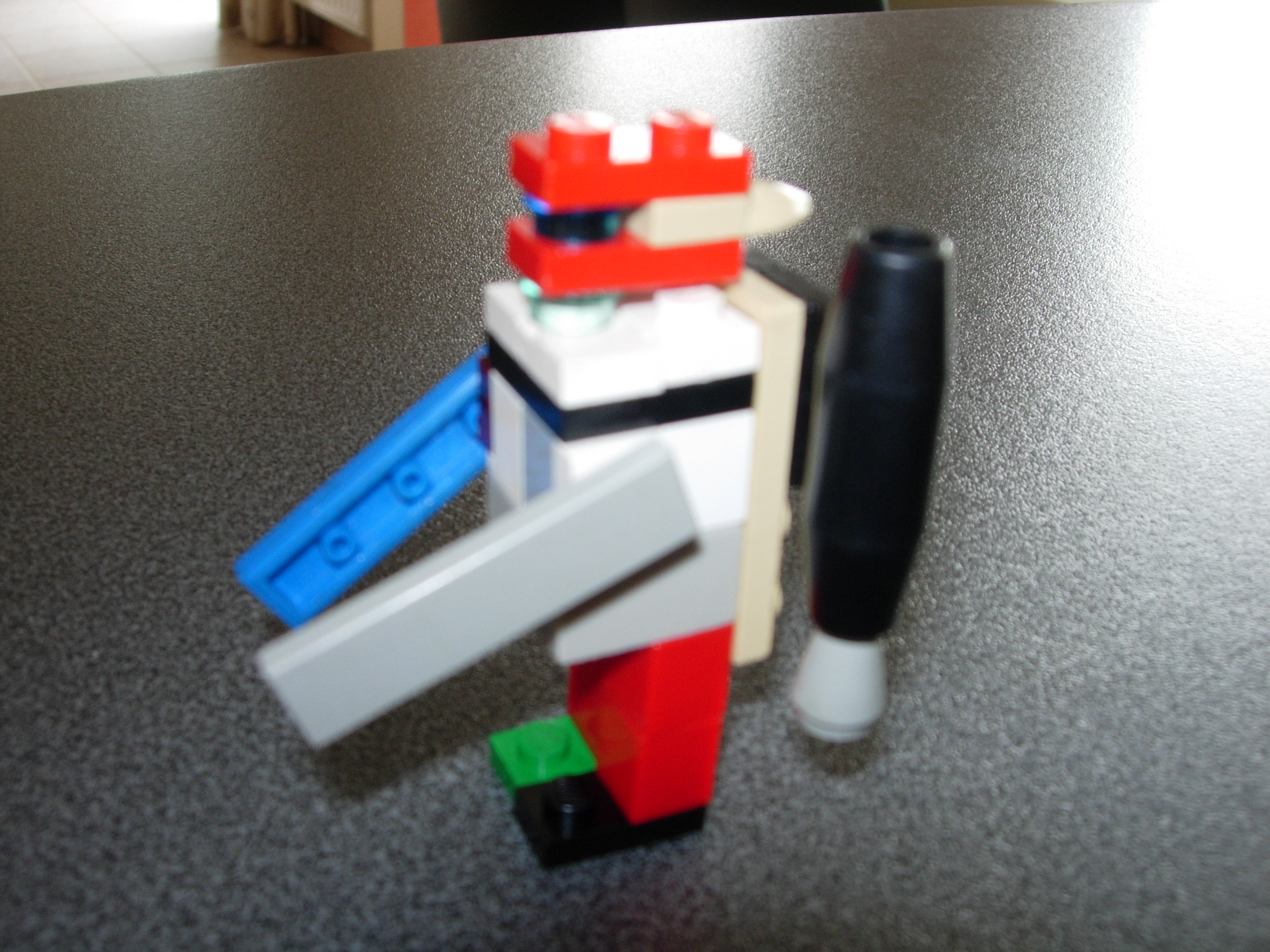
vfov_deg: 37.7
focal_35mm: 38
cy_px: 476
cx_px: 635
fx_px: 1394
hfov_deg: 49.0
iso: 79
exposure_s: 1/32
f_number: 4.8
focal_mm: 7.8
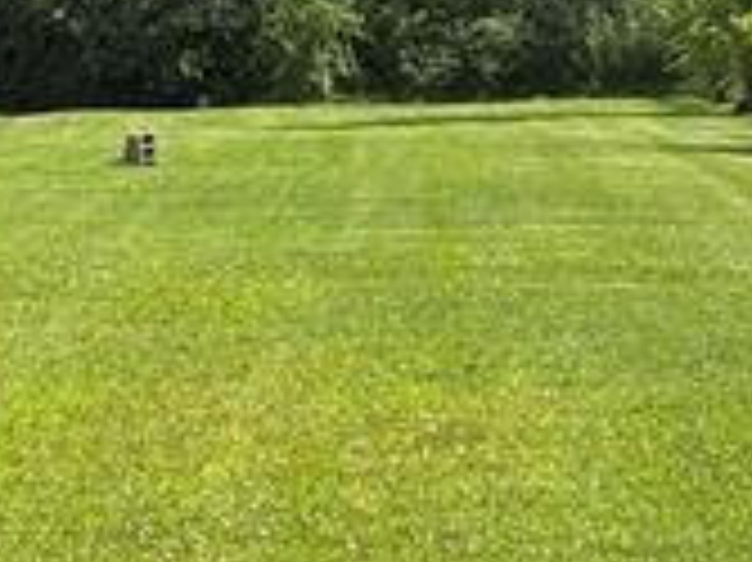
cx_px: 56
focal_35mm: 166
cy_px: 474
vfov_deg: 8.9
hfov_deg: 11.8
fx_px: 3604
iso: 40
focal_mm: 5.96
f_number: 1.6
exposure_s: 1/2193
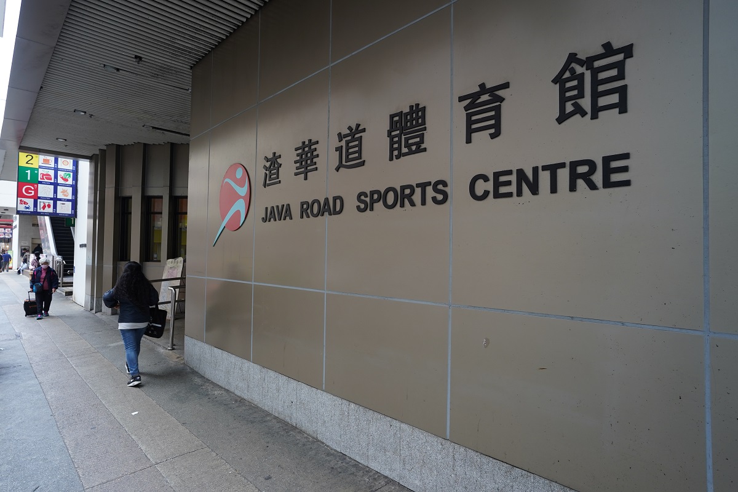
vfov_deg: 61.9
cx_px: 369
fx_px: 410
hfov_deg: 84.0
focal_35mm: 20
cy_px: 246
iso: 400
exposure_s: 1/80
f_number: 5
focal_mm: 20
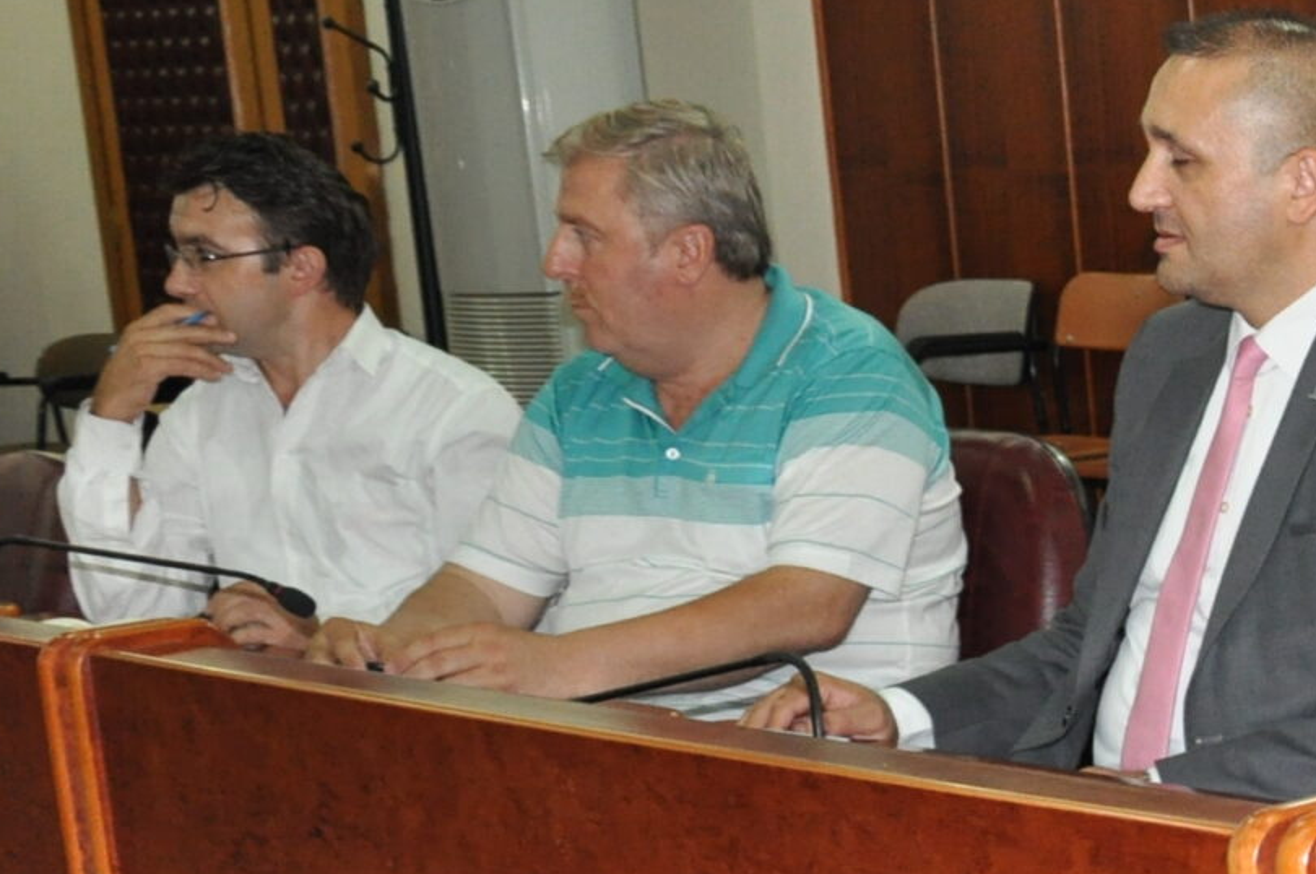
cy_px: 726
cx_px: 2002
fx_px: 3636
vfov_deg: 13.6
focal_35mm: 100
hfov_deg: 18.2
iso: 1250
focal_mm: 21
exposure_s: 1/60
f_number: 4.5
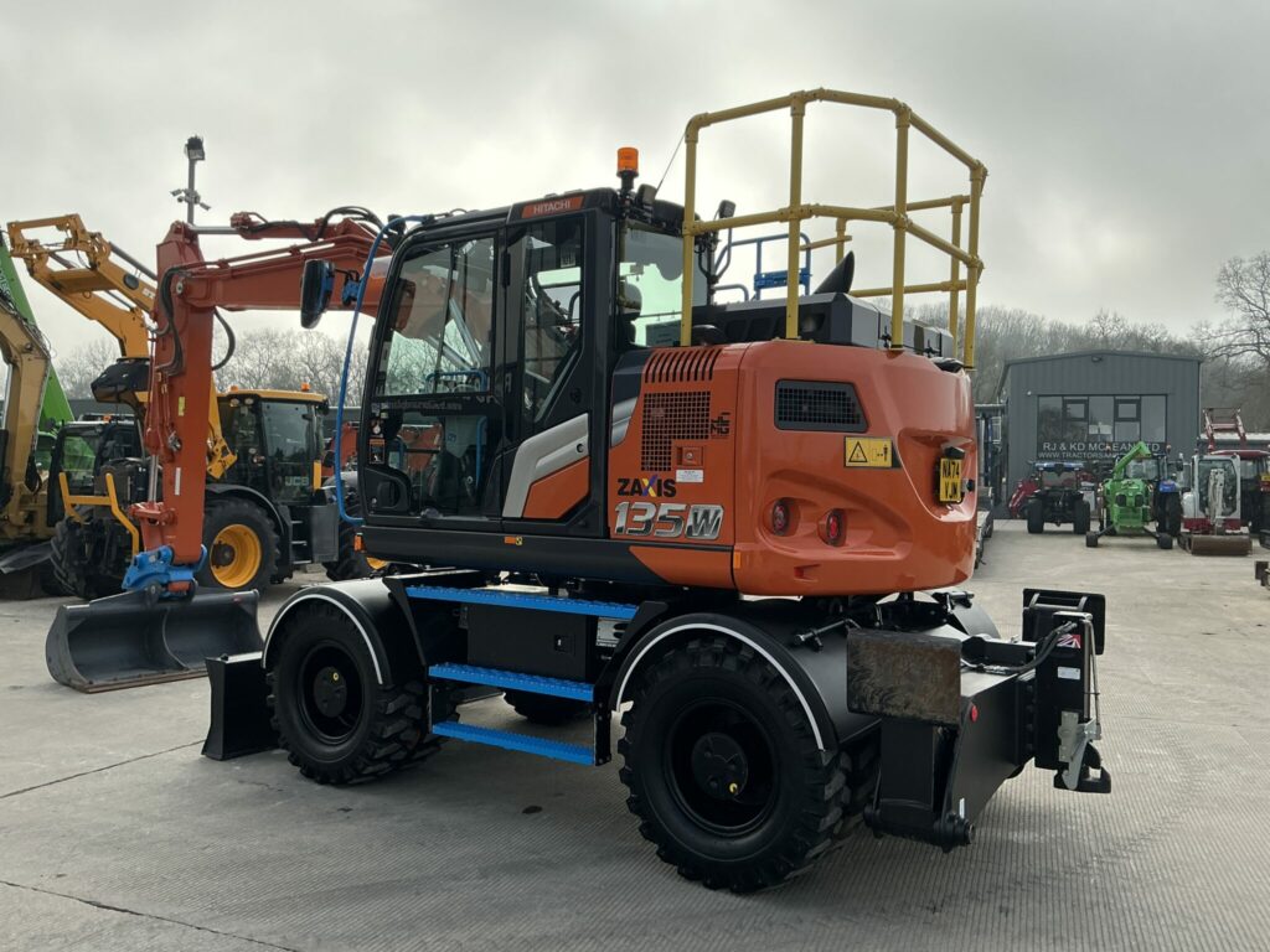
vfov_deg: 49.7
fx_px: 1027
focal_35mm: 28
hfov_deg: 63.4
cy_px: 476
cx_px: 635
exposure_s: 1/2227
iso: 25
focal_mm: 3
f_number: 1.8
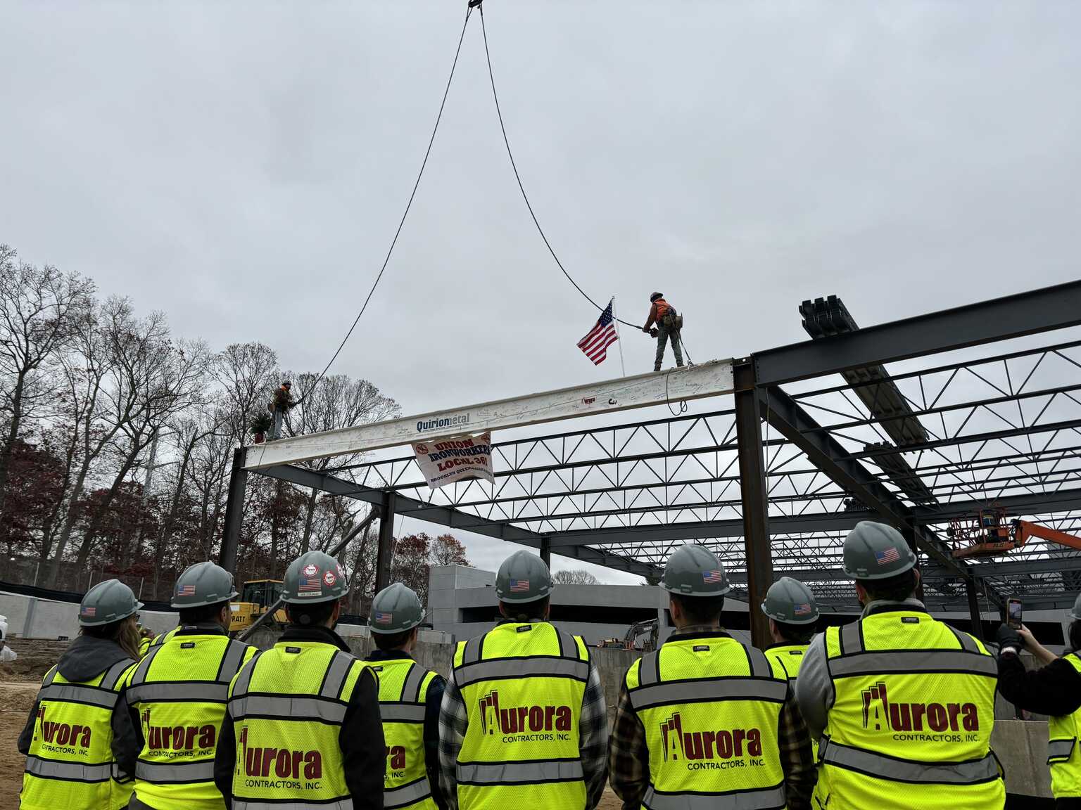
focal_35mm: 26
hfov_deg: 67.3
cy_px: 405
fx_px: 812
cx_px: 540
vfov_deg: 53.1
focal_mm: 5.96
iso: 50
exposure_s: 1/679
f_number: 1.6
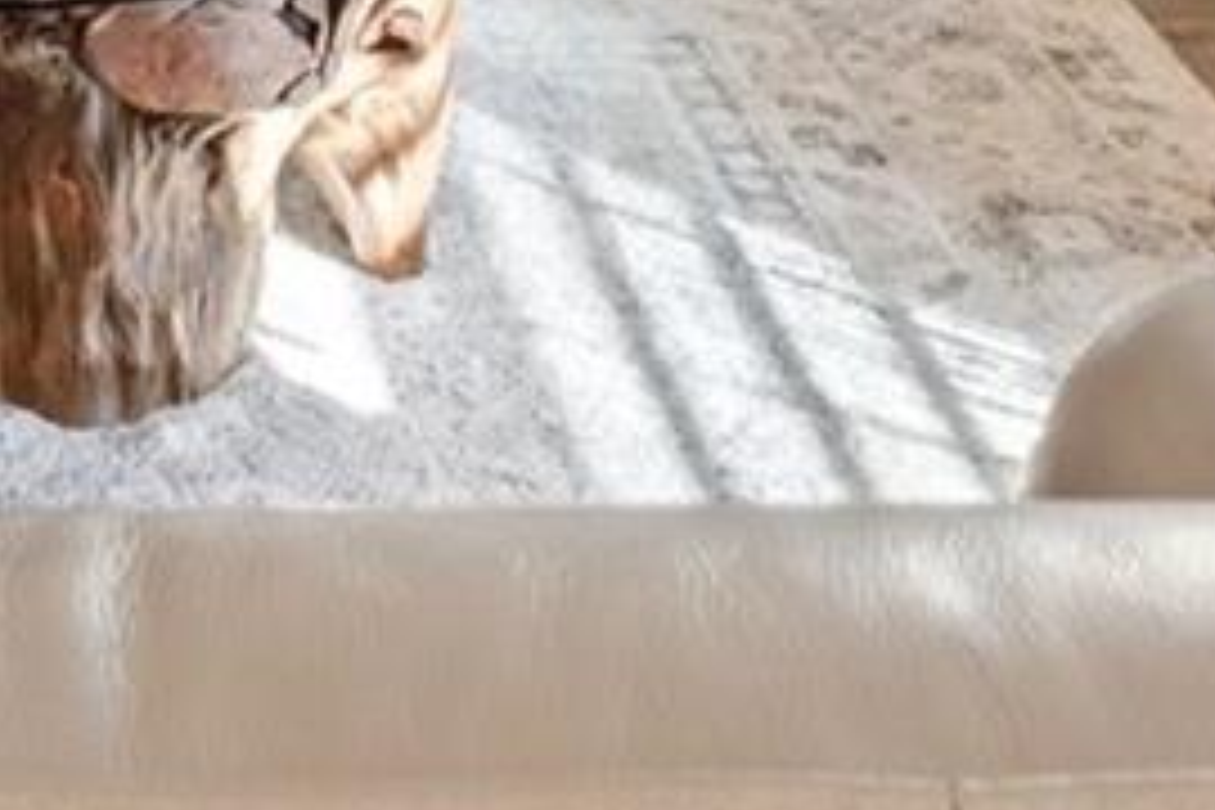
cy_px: -1382
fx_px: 3004
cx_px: -153
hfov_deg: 21.6
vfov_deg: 11.4
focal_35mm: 89
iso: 400
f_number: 8
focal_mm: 10
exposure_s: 1/6
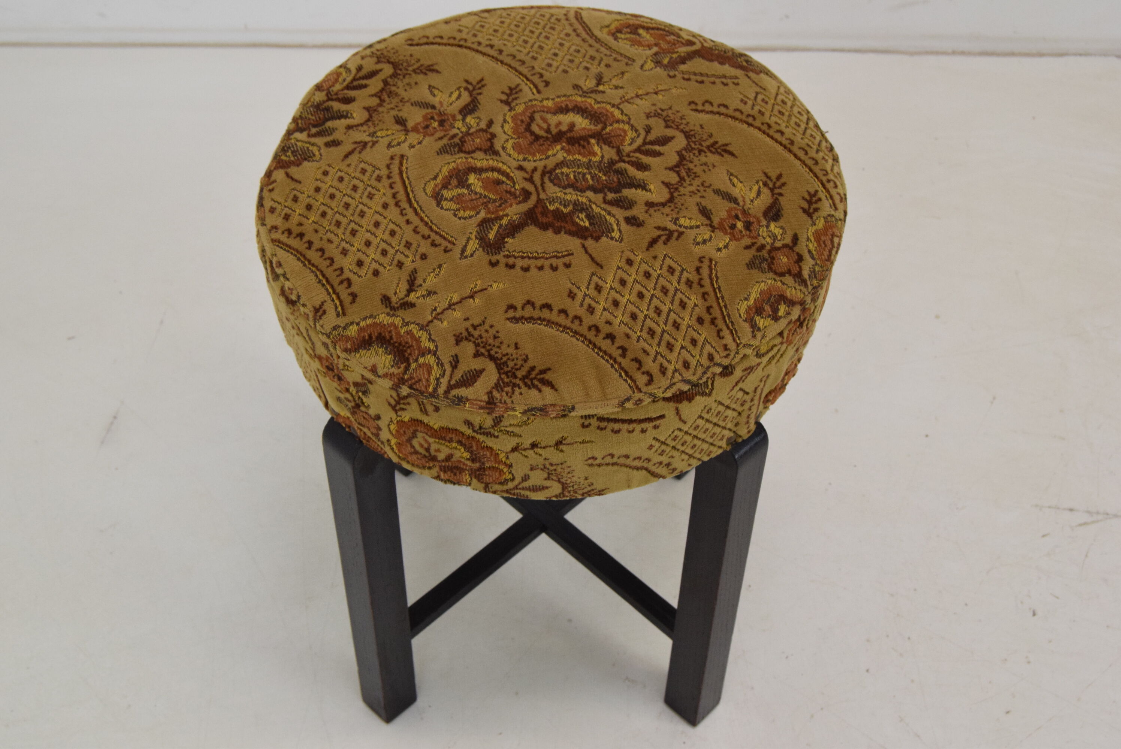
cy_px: 374
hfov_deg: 41.1
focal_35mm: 48
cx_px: 560
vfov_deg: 28.1
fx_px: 1496
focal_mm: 32
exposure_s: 1/250
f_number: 8
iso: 1600
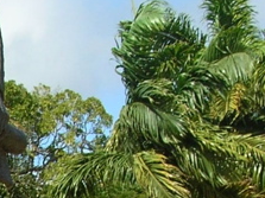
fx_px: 1033
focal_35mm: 135
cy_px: 79
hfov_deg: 13.9
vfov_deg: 11.0
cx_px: -111
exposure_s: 1/462
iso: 50
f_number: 4.1
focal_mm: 7.8
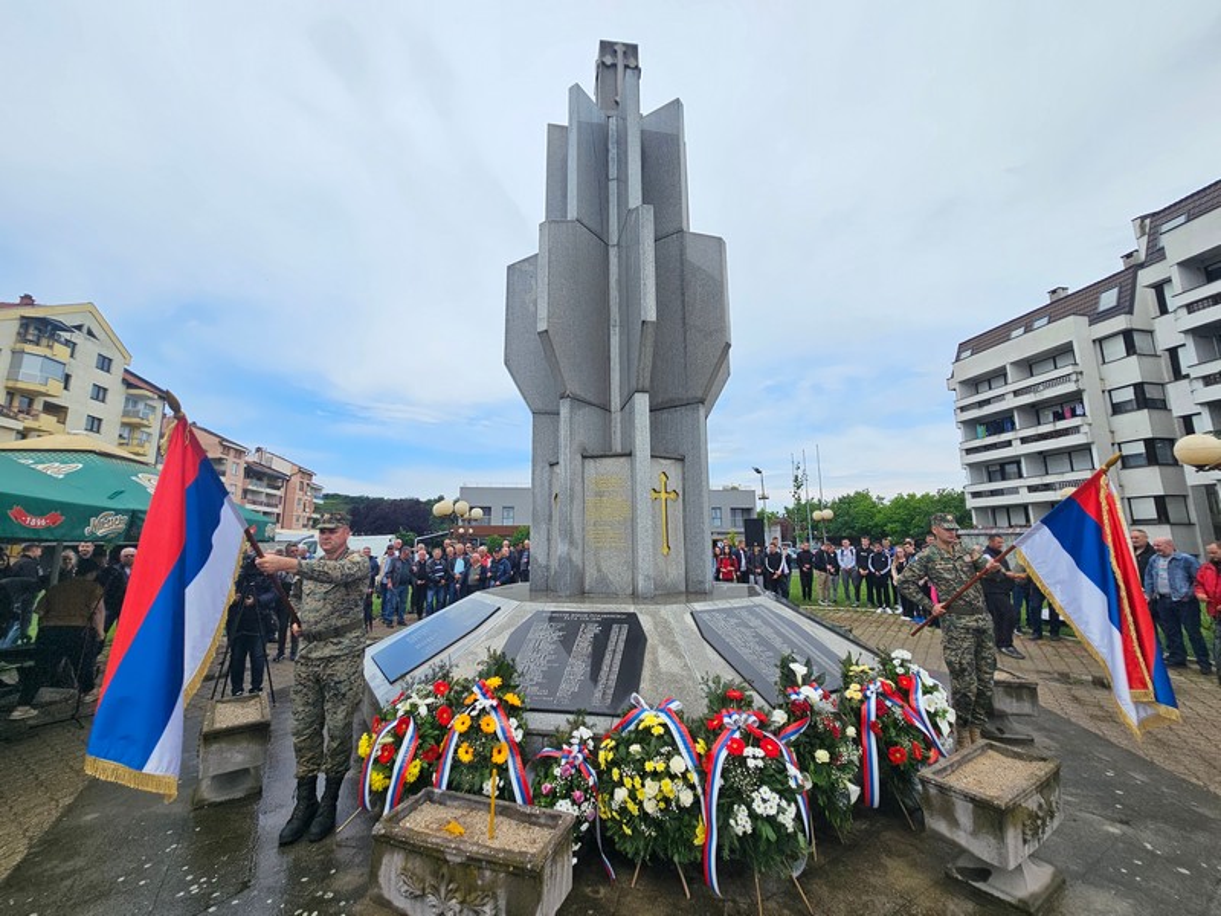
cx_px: 610
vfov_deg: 89.9
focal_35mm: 13
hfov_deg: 106.2
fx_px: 459
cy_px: 458
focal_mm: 2.2
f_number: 2.2
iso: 50
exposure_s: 1/2897
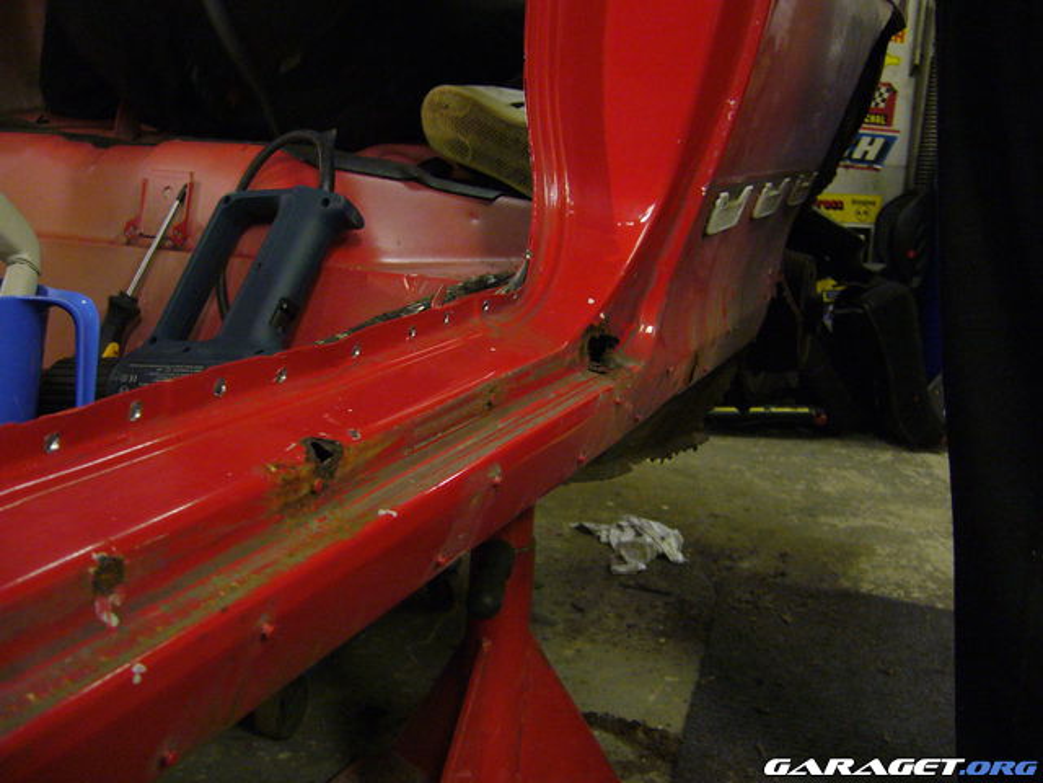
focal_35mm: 35
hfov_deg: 52.6
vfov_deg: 40.7
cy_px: 392
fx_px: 1055
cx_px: 522
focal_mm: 5.8
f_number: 2.8
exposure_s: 1/8
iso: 200
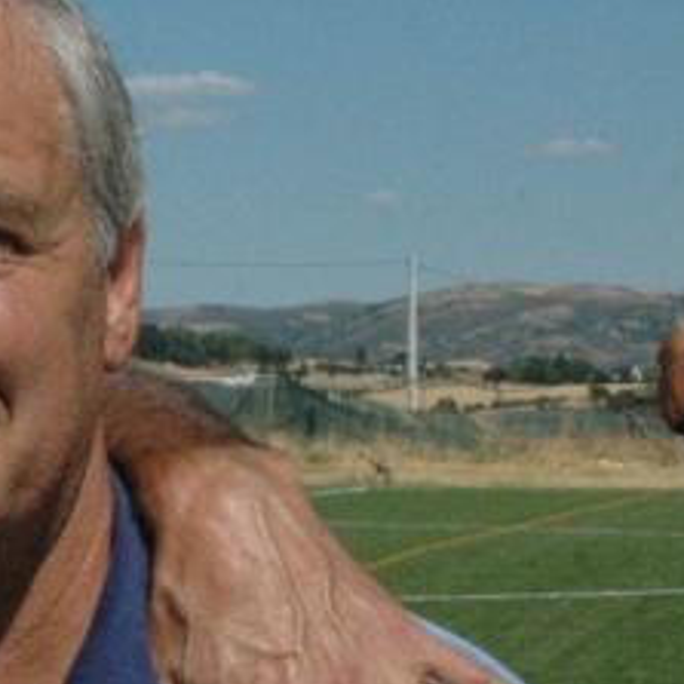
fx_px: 4045
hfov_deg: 9.3
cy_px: 551
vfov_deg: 9.6
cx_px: -457
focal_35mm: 181
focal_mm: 31
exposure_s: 1/1250
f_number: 18
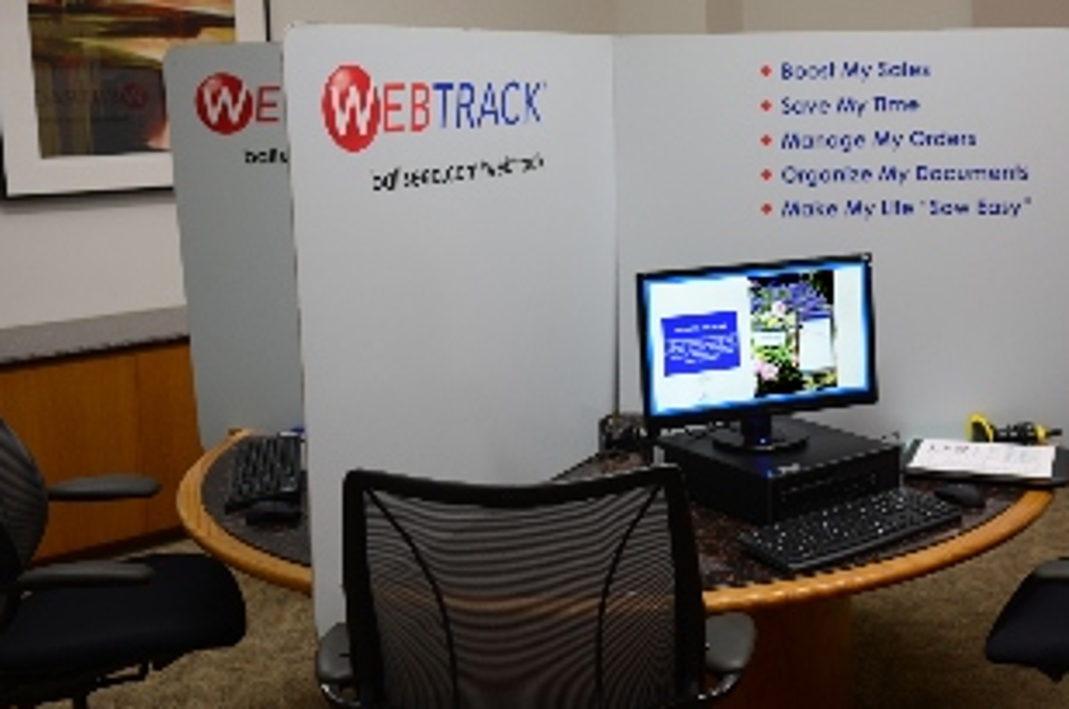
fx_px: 1324
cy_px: 271
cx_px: 688
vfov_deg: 29.9
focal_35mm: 45
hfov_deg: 43.5
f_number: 2.8
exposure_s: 1/30
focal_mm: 23
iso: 100
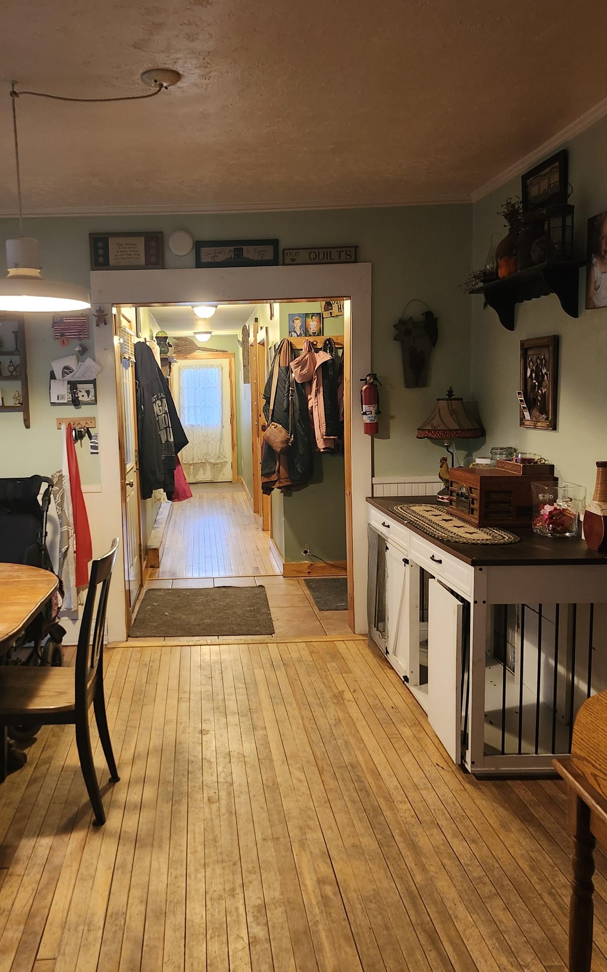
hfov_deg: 42.6
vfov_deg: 64.6
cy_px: 485
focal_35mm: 29
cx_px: 201
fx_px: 767
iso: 640
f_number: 1.8
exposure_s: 1/60
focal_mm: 5.54
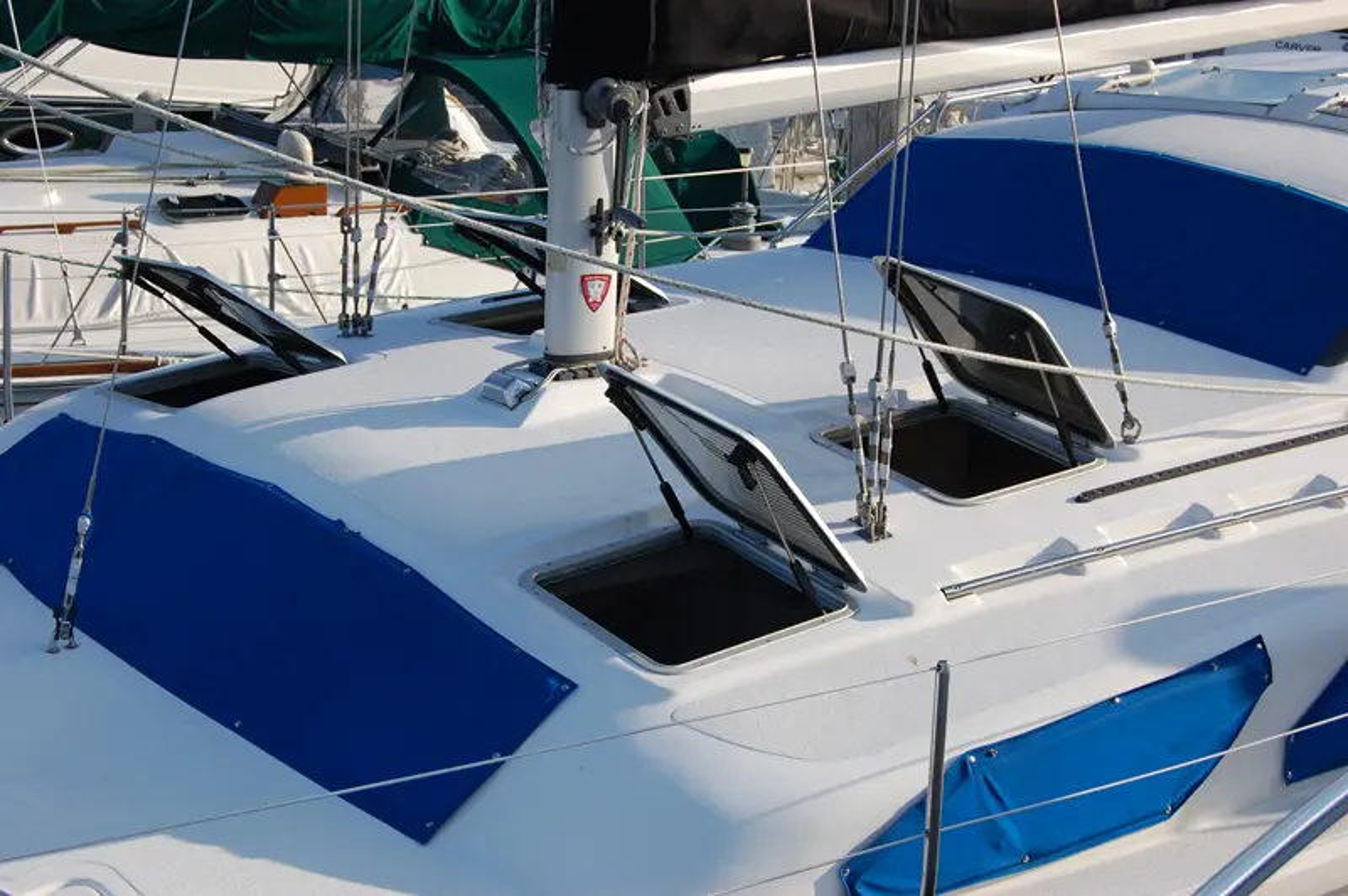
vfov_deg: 23.7
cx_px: 674
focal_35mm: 57
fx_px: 2133
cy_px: 448
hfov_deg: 35.1
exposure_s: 1/250
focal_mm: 38
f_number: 9
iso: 200
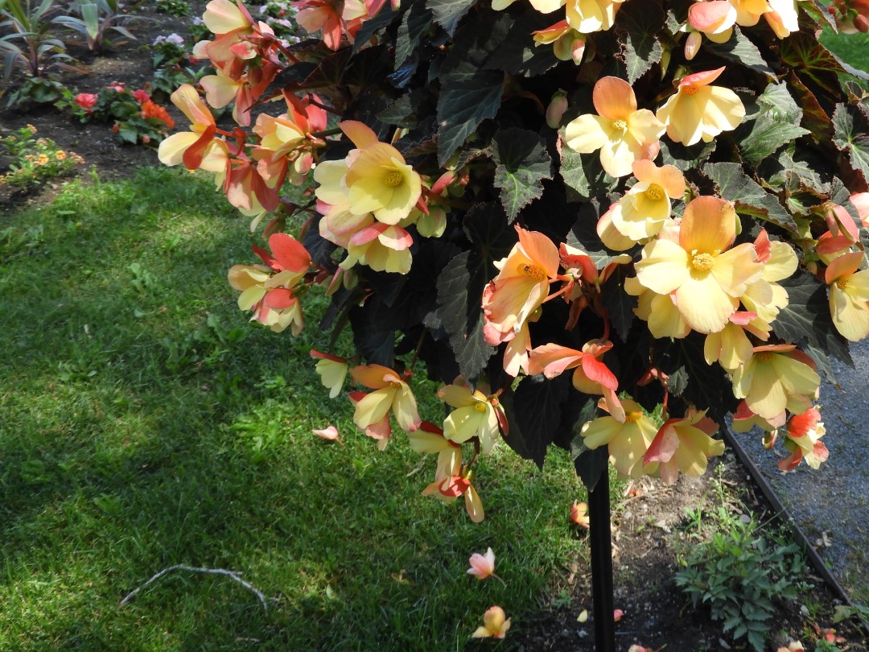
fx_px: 1004
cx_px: 567
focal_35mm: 40
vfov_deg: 35.6
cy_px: 222
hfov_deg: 46.2
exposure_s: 1/200
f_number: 3.5
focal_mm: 5.4
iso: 100
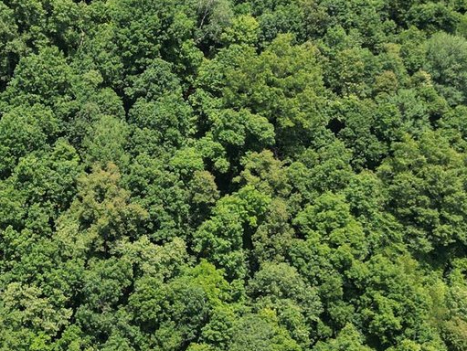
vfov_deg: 20.5
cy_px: 65
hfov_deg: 26.9
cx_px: 106
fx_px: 959
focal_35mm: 71
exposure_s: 1/2000
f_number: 1.7
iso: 150
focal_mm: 6.72
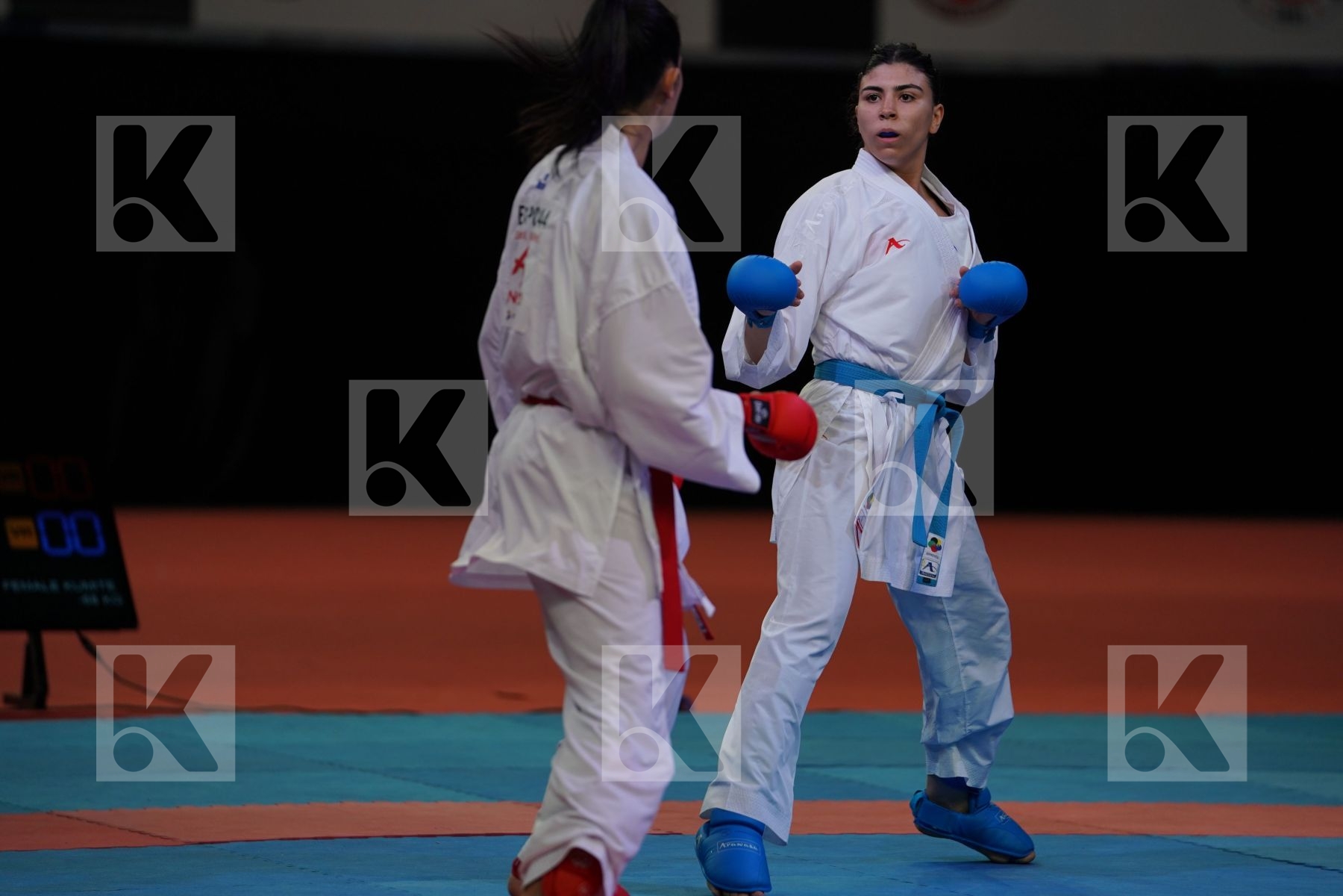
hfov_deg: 10.3
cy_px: 448
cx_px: 672
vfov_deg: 6.9
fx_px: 7461
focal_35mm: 200
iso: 400
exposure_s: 1/1000
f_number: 2.8
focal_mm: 200
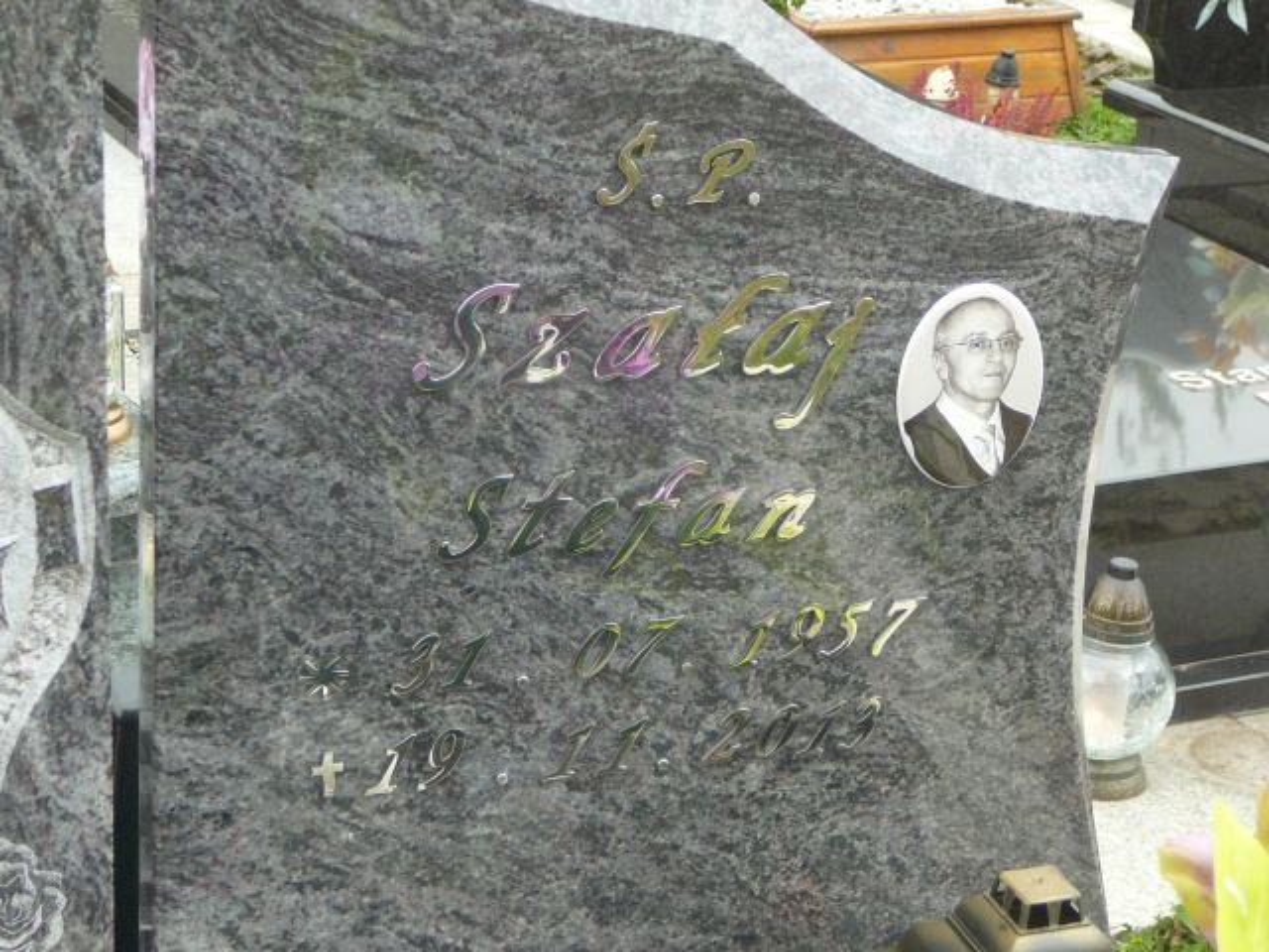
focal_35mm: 77
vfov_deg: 19.1
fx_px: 2823
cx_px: 634
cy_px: 476
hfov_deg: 25.3
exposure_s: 1/30
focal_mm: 11.5
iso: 100
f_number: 3.7
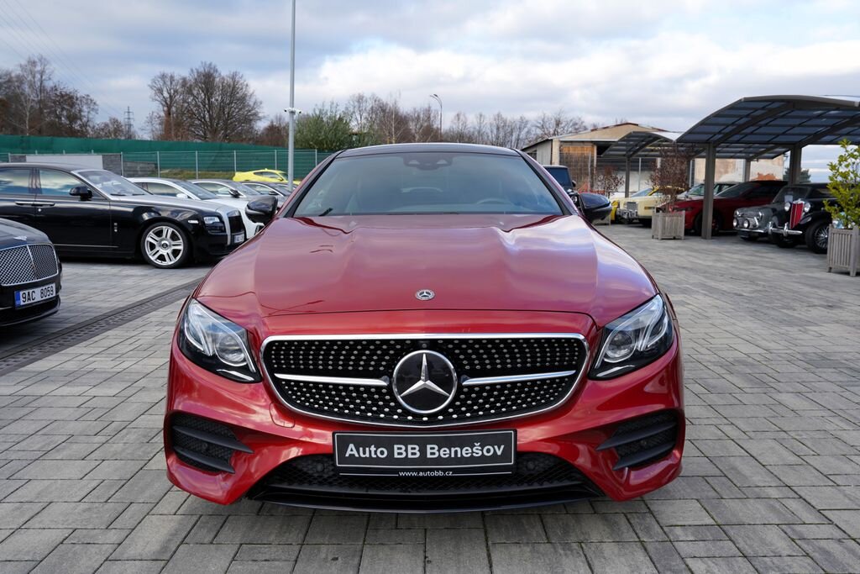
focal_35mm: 26
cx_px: 430
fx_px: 621
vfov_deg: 49.6
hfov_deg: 69.4
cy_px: 287
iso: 100
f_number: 5.6
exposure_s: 1/125
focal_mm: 26
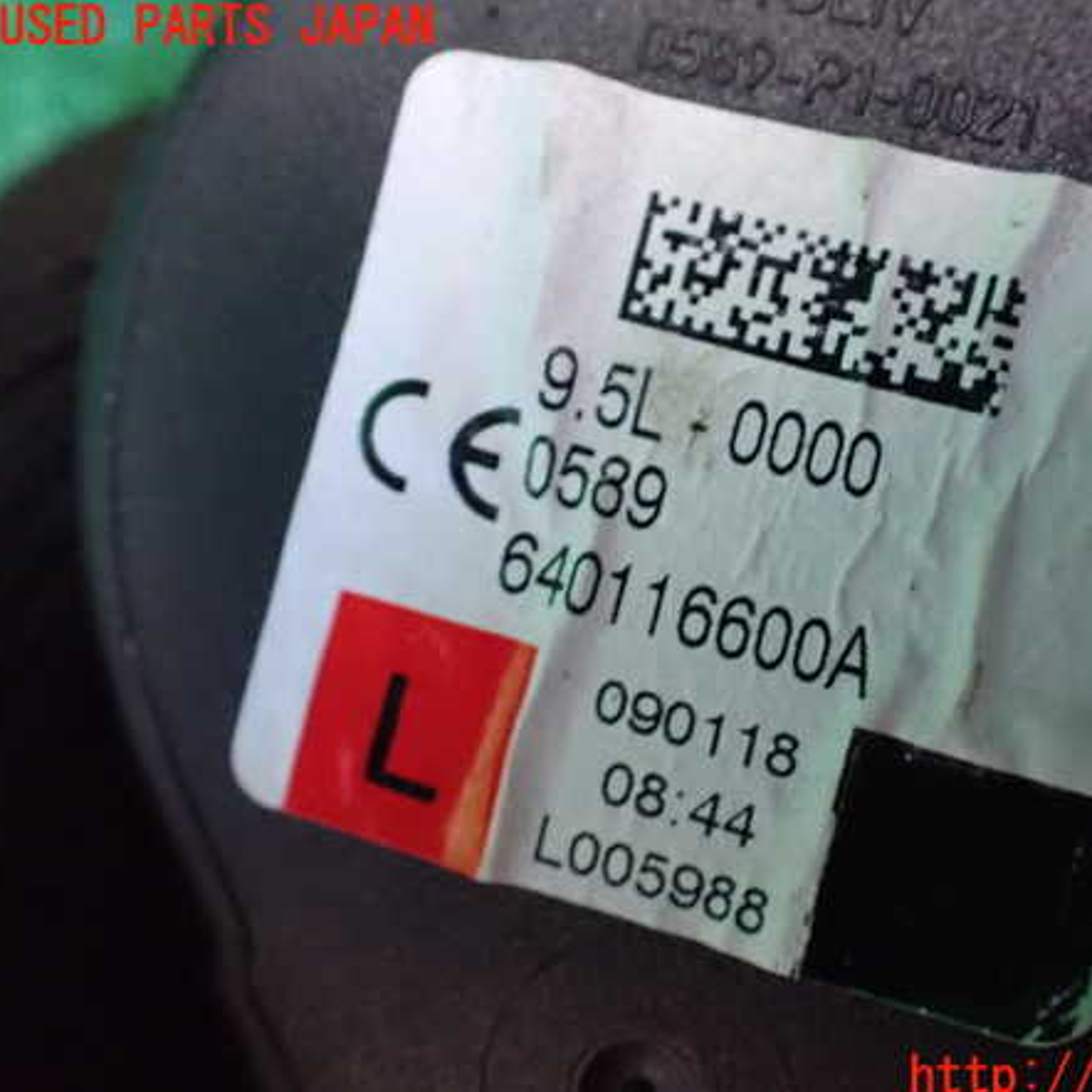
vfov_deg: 46.0
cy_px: 553
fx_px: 1285
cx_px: 726
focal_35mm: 36
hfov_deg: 45.4
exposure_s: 1/30
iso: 1600
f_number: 2.3
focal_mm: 5.4
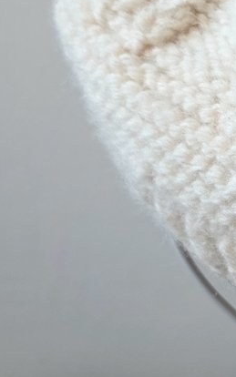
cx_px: 436
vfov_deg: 18.4
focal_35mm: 113
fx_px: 1162
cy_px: 169
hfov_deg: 10.8
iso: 160
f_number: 1.7
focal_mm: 6.3
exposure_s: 1/120
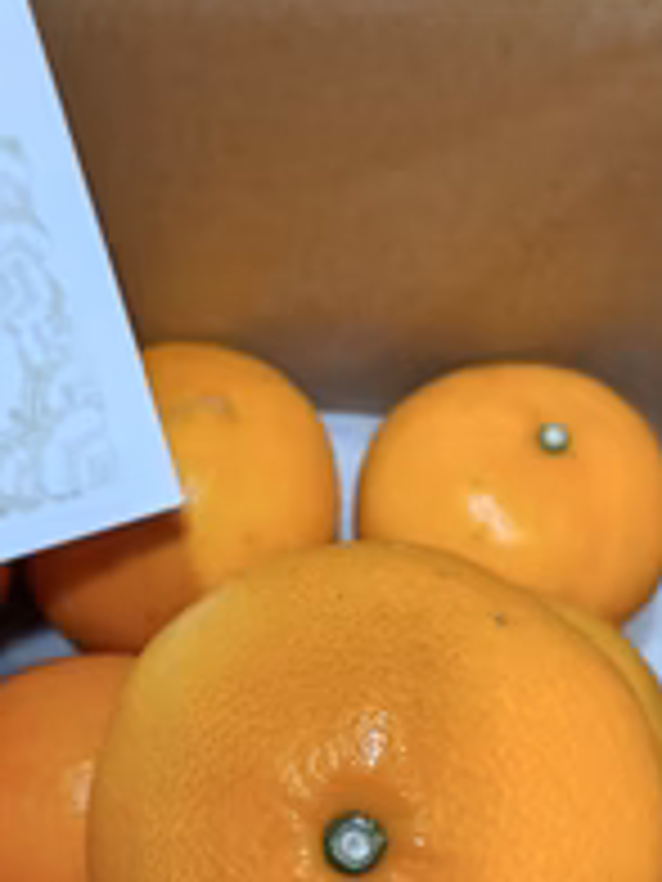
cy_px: 639
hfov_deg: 28.4
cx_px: 243
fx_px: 1300
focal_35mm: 51
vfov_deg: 36.8
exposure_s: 1/49
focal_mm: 4.6
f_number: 1.8
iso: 320
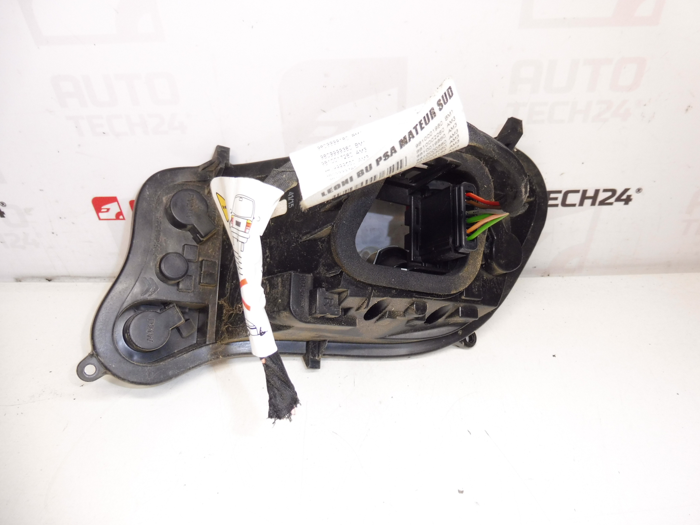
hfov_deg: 71.6
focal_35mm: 24
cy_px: 262
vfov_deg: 56.8
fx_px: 485
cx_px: 350
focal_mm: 4.3
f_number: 3.5
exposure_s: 1/100
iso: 200
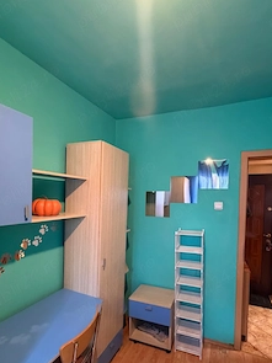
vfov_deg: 84.2
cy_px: 205
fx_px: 199
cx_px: 140
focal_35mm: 19
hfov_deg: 68.6
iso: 640
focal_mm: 2.22
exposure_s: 1/50
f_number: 2.2
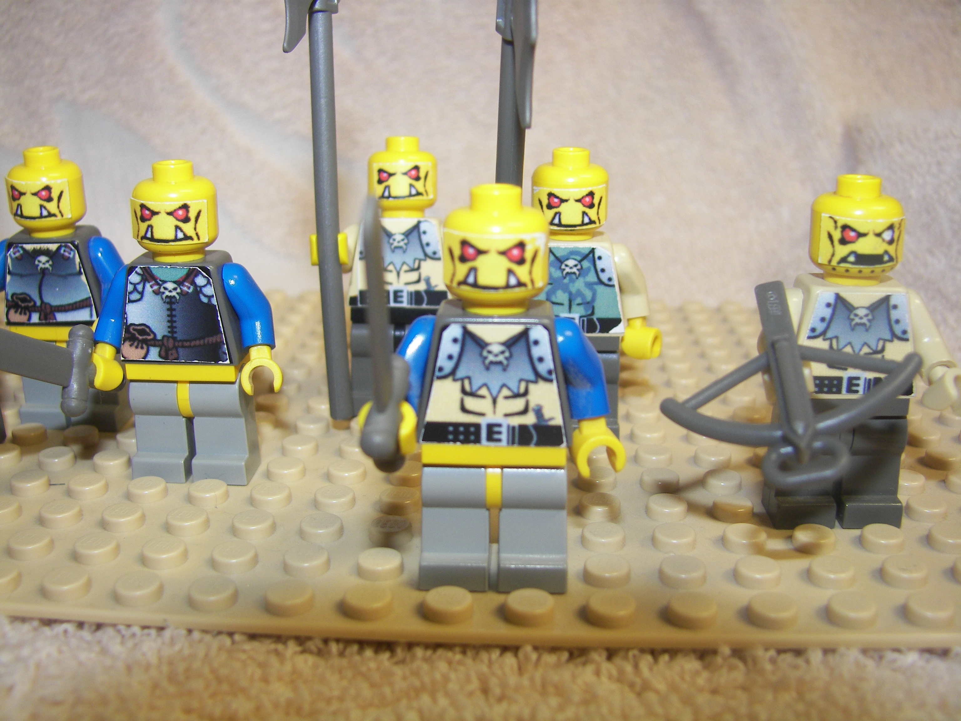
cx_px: 480
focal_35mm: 36
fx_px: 999
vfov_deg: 39.7
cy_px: 360
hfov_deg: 51.4
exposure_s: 1/30
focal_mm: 6
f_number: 2.8
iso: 64
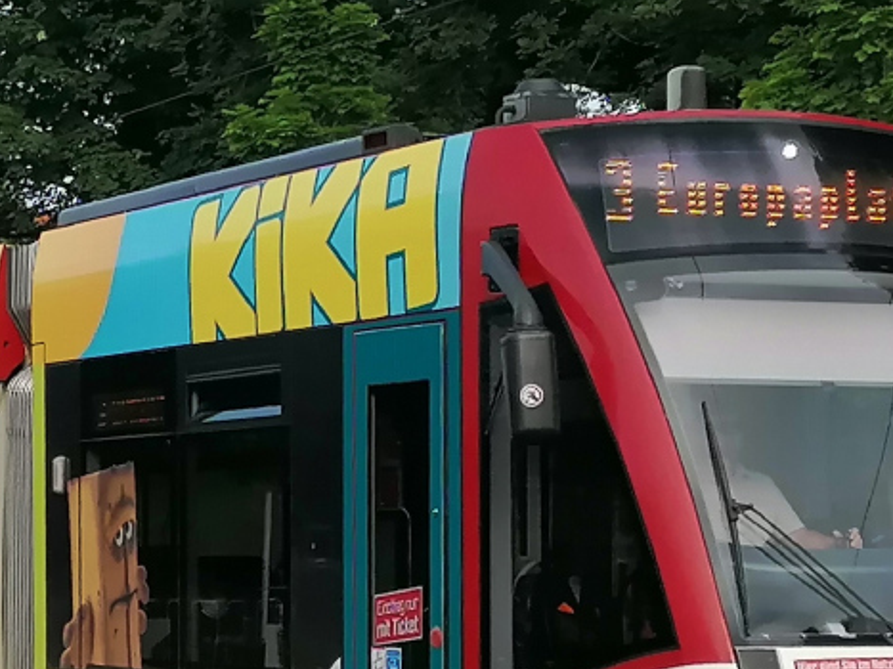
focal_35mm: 128
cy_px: 553
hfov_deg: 15.1
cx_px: 10
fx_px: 3301
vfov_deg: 11.5
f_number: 1.8
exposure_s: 1/900
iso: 100
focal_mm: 4.75
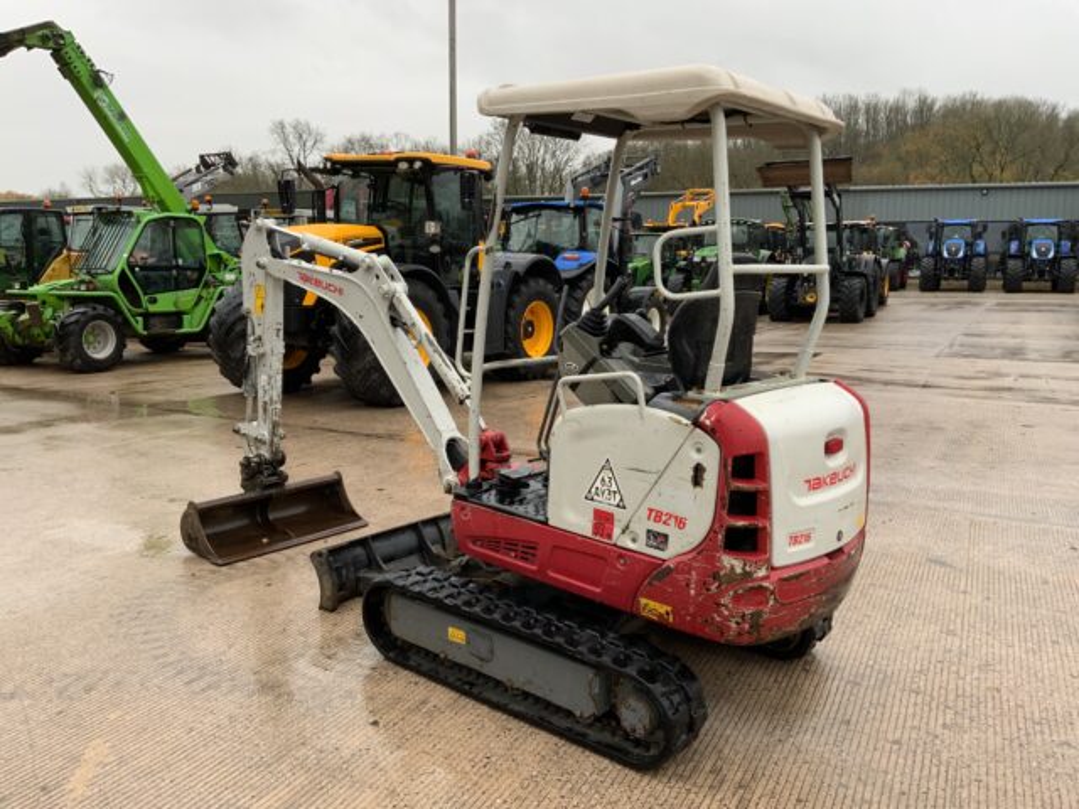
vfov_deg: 48.2
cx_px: 540
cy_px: 404
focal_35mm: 29
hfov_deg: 61.7
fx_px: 904
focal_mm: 3
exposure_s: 1/122
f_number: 1.8
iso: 40
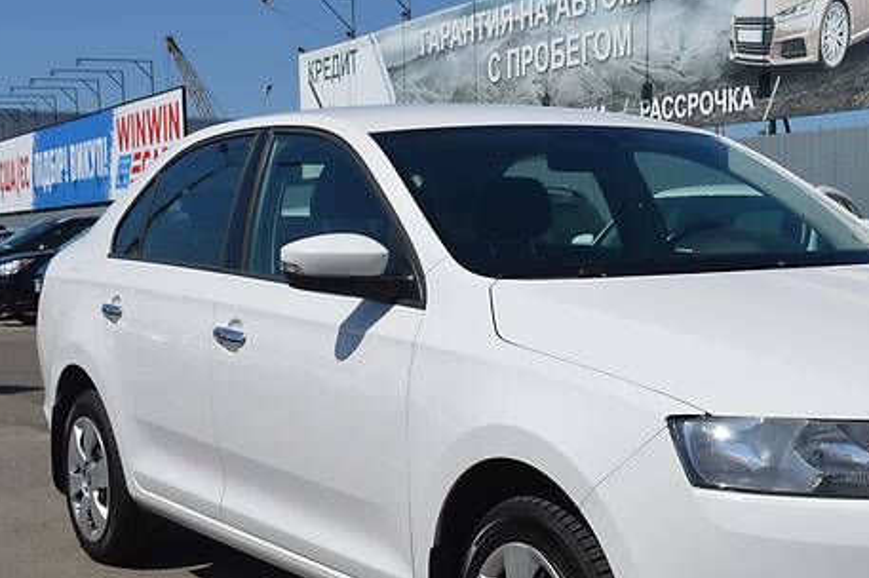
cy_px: 414
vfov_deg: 21.4
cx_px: 639
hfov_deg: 31.4
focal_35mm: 63
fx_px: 1520
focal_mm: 24
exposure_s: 1/400
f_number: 10
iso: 100
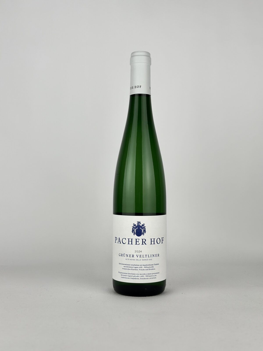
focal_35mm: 48
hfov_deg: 30.3
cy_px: 176
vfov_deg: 39.7
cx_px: 132
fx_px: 486
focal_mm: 6.86
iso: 80
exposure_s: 1/911
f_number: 1.78
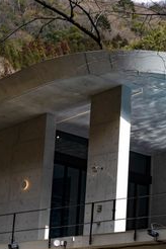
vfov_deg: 16.4
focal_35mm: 125
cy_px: 130
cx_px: 163
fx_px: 865
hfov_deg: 10.9
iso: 800
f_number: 11
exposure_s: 1/3200
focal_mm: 70
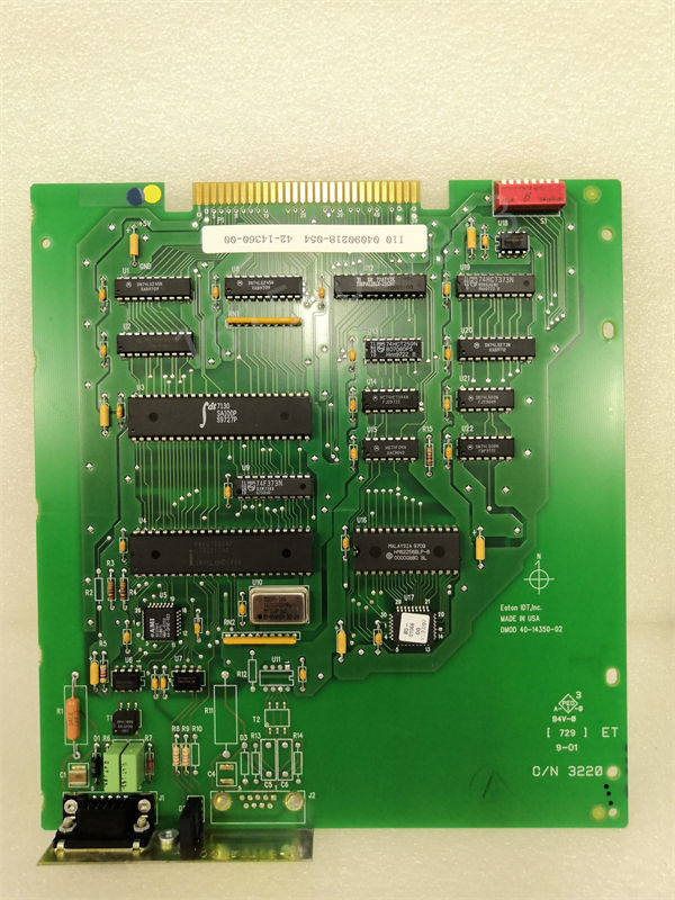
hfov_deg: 51.4
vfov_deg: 65.3
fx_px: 702
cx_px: 338
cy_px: 450
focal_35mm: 27
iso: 250
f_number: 1.8
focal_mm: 3.95
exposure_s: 1/33.3
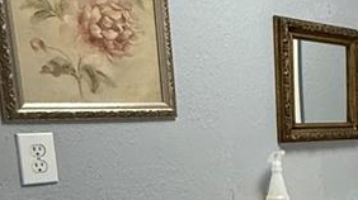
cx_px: 471
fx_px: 616
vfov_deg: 17.6
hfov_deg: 27.0
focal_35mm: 65
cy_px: 239
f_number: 2.2
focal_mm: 2.22
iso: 400
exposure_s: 1/60
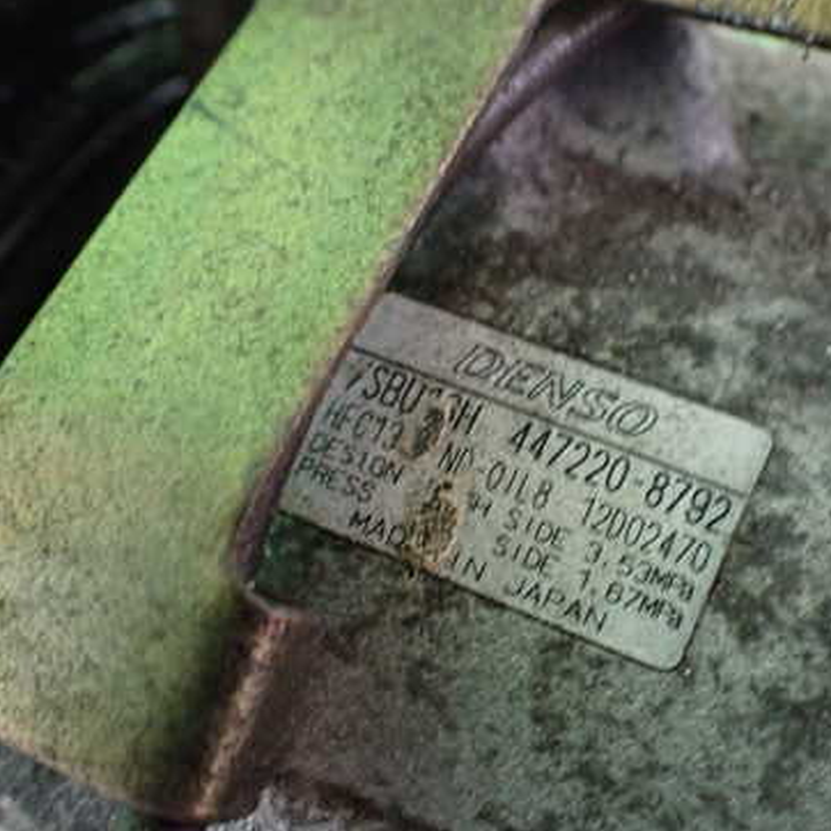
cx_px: 539
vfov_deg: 38.3
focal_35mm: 44
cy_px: 455
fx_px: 1195
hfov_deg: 38.0
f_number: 2.3
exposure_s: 1/40
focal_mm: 5.4
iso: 800
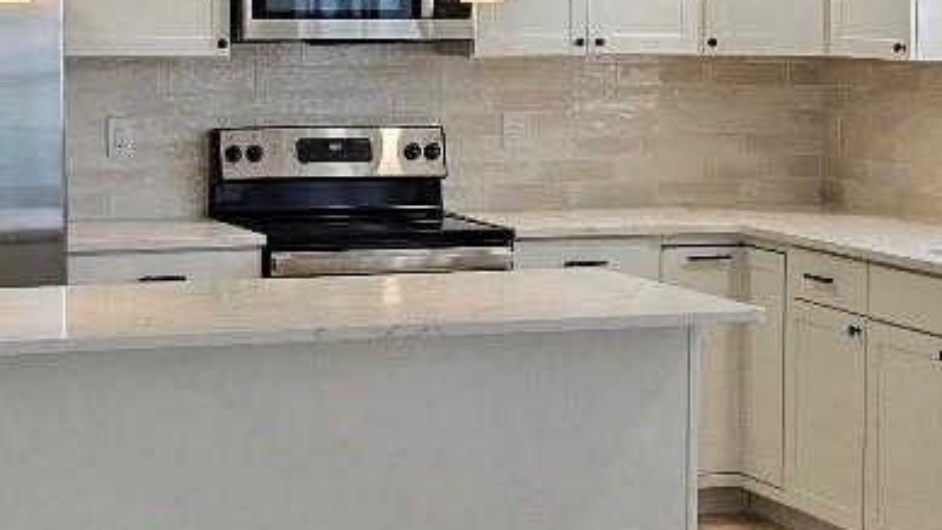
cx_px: 252
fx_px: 2573
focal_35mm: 103
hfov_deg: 20.6
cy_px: 215
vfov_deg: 11.8
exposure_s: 1/120
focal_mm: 6.3
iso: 80
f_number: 1.7
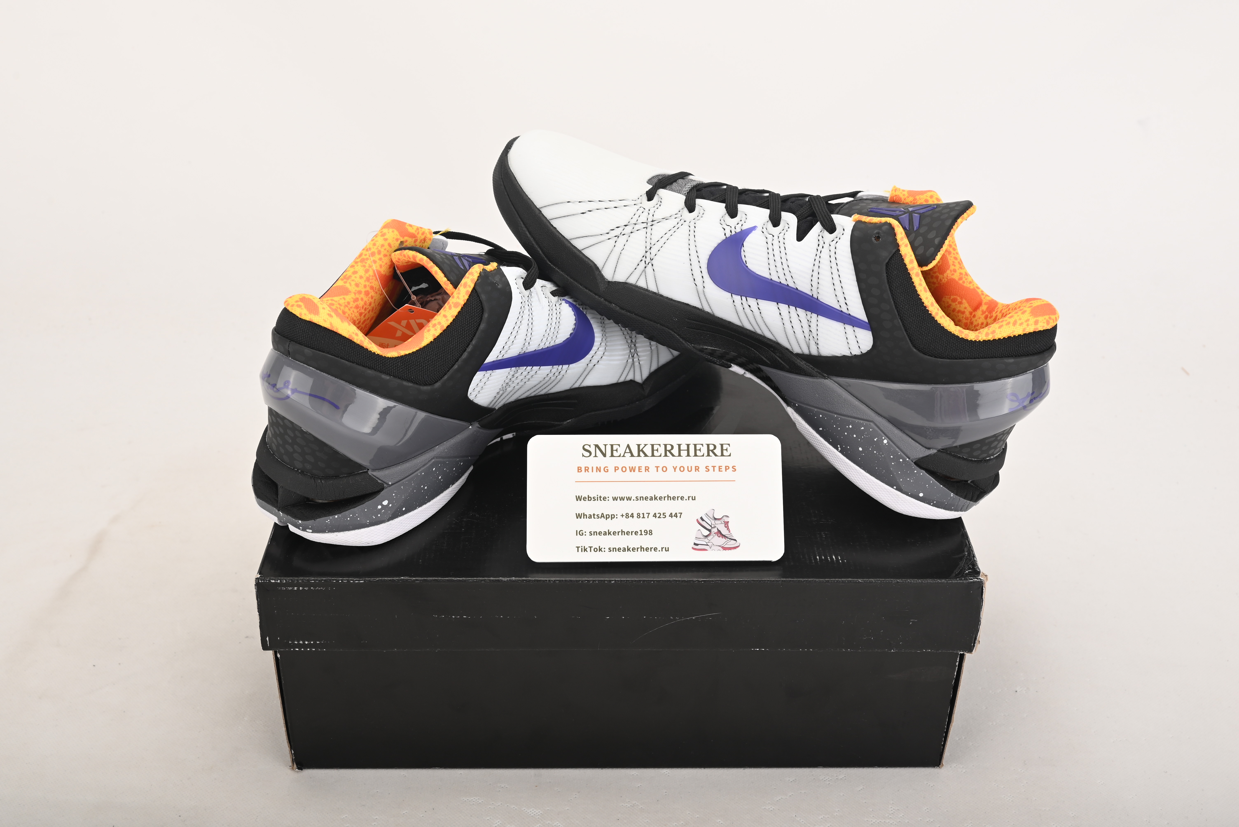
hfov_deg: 48.4
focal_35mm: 40
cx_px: 620
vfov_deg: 33.4
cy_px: 414
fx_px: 1377
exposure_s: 1/200
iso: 100
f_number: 11
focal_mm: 40
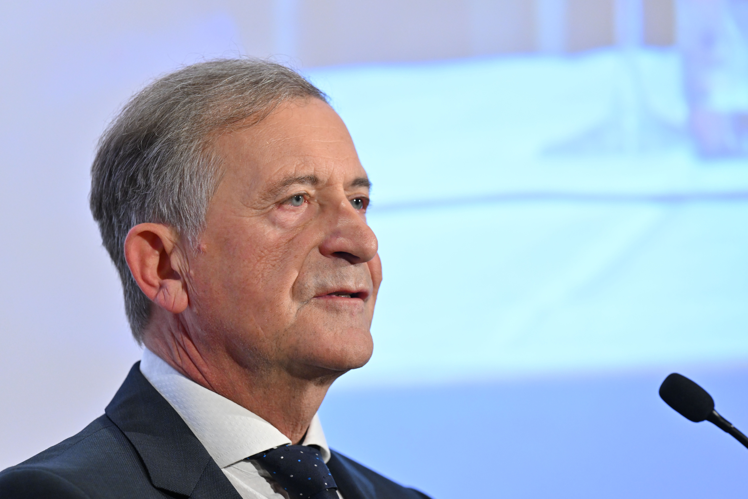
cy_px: 250
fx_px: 4155
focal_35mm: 200
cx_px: 374
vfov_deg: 6.9
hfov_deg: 10.3
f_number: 4.5
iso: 2500
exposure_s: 1/200
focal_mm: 200
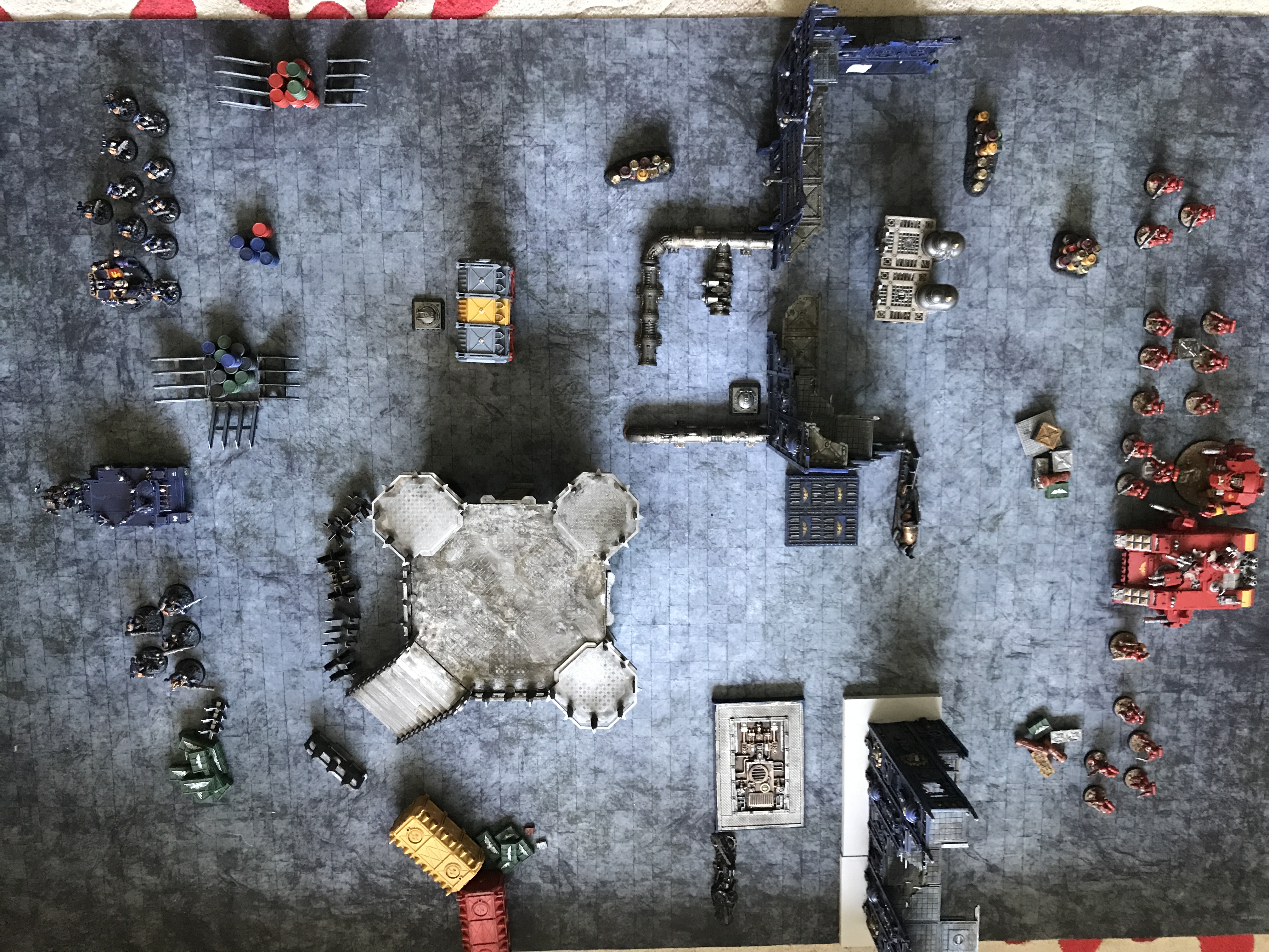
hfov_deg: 63.4
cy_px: 476
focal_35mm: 28
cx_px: 634
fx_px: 1026
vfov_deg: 49.7
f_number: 1.8
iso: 100
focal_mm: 3.99
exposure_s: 1/11
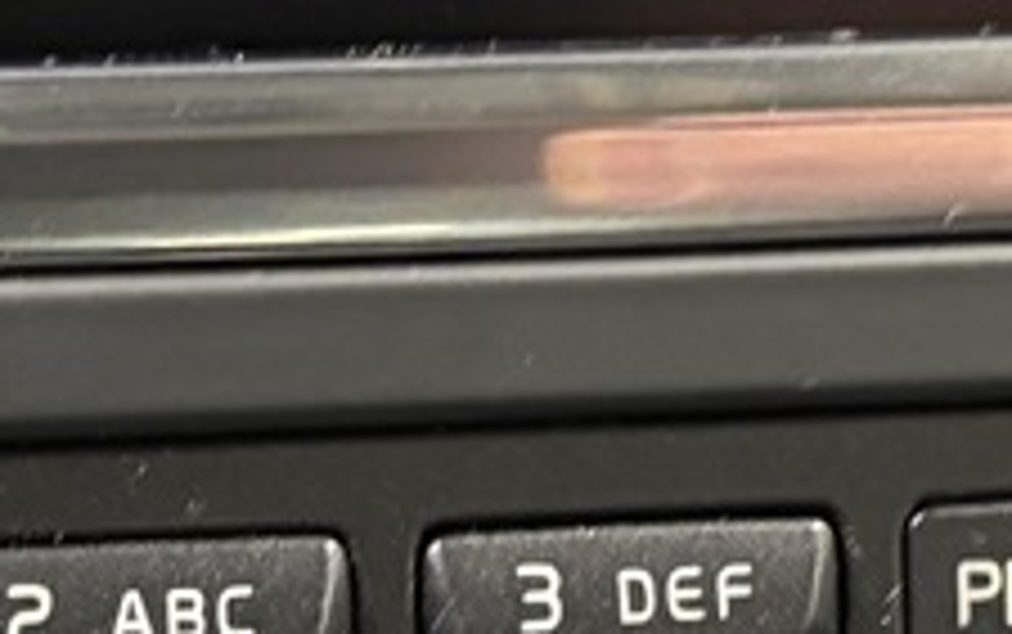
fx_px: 4858
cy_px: 486
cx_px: 459
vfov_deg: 7.5
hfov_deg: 11.9
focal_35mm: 176
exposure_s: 1/30
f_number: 1.6
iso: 500
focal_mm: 5.96
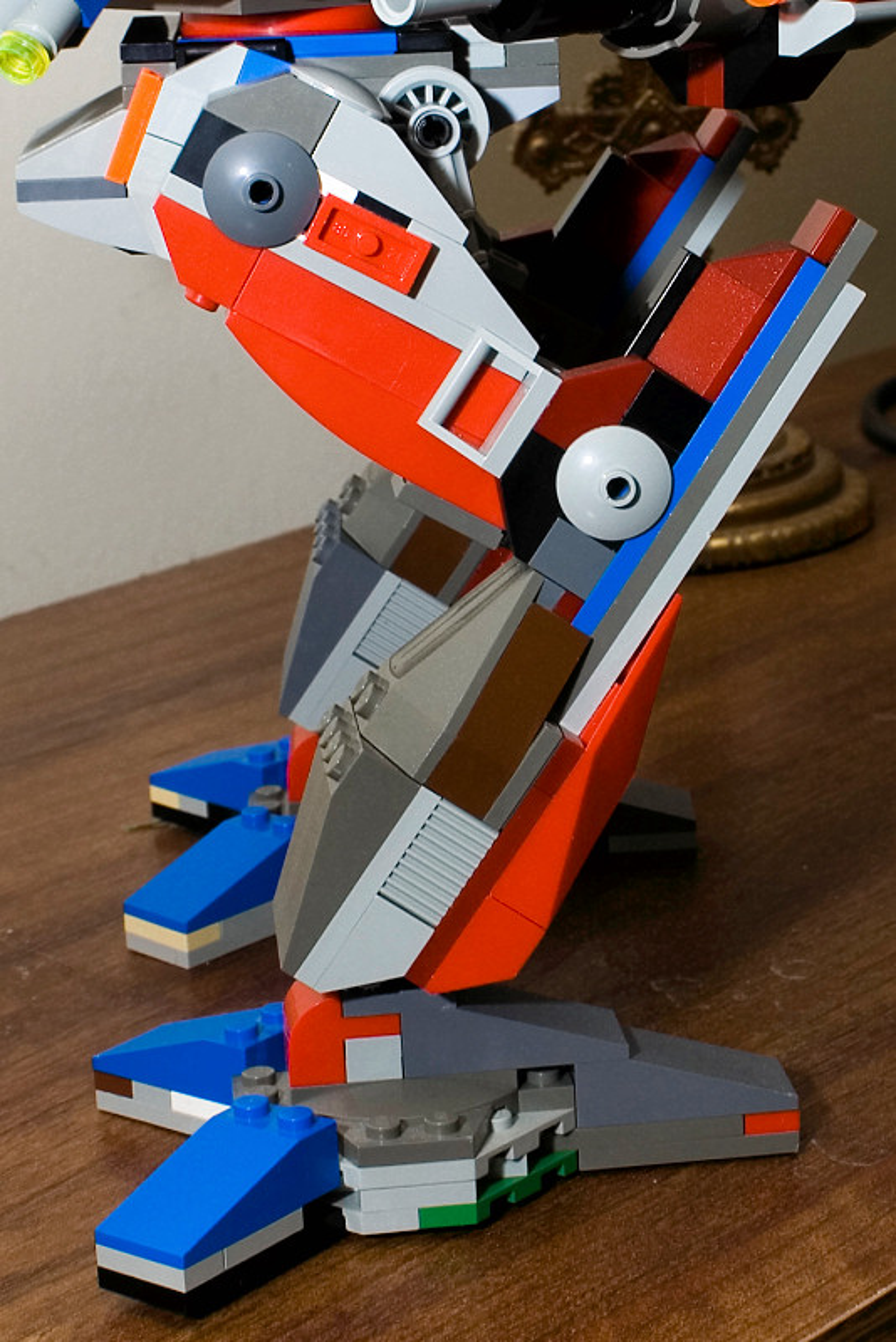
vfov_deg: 46.4
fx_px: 1567
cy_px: 671
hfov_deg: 31.9
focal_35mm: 42
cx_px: 448
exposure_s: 1/50
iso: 200
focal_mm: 28
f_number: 11
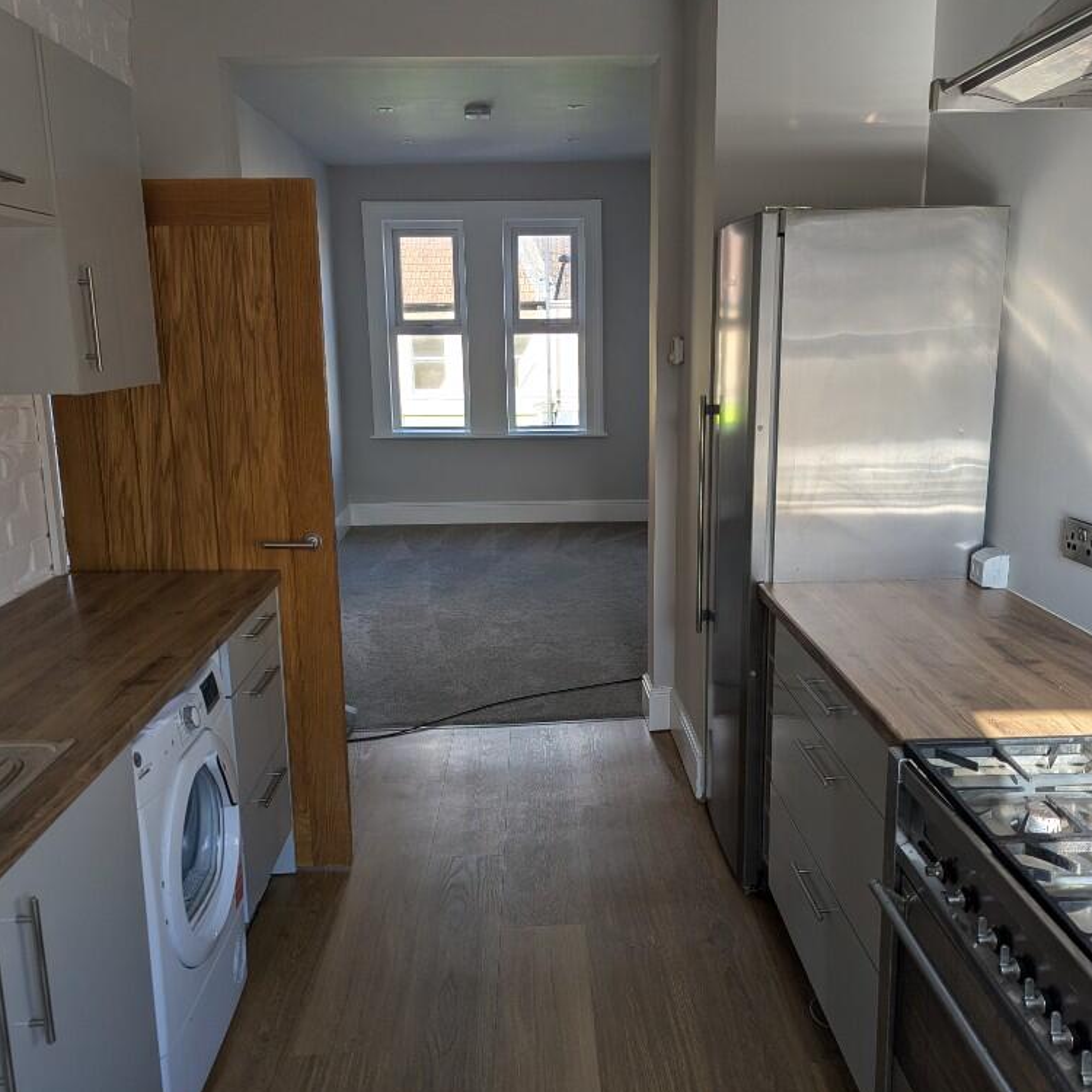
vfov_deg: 55.6
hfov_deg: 55.6
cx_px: 579
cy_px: 554
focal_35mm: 29
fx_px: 1035
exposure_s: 1/272
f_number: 1.85
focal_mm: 6.81
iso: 55
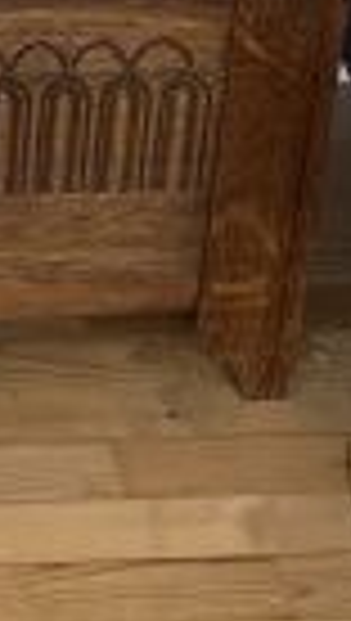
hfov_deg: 9.5
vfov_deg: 15.0
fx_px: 2028
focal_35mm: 123
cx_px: -266
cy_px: -526
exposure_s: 1/100
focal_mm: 5.1
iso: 100
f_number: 1.6
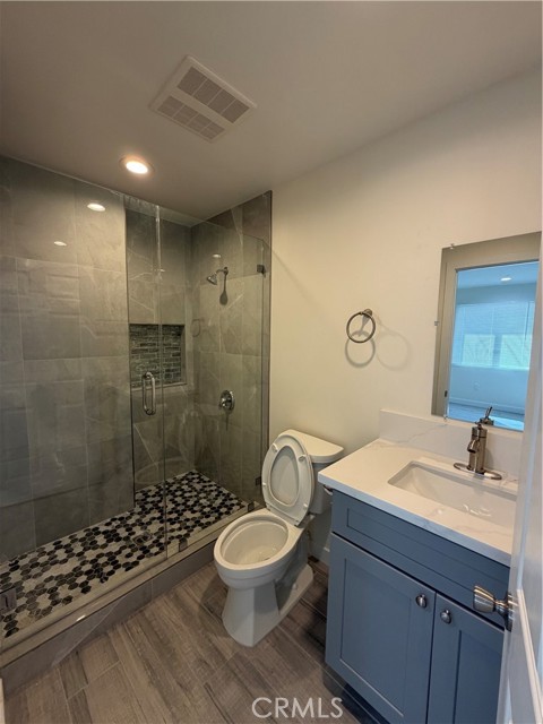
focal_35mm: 14
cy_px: 362
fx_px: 293
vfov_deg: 102.1
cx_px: 272
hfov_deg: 85.7
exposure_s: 1/120
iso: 160
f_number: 2.2
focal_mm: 2.22
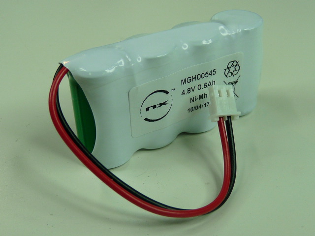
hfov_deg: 37.5
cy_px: 118
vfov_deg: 28.6
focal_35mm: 51
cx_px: 158
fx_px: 464
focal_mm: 5.2
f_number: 2.8
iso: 100
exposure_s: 1/100
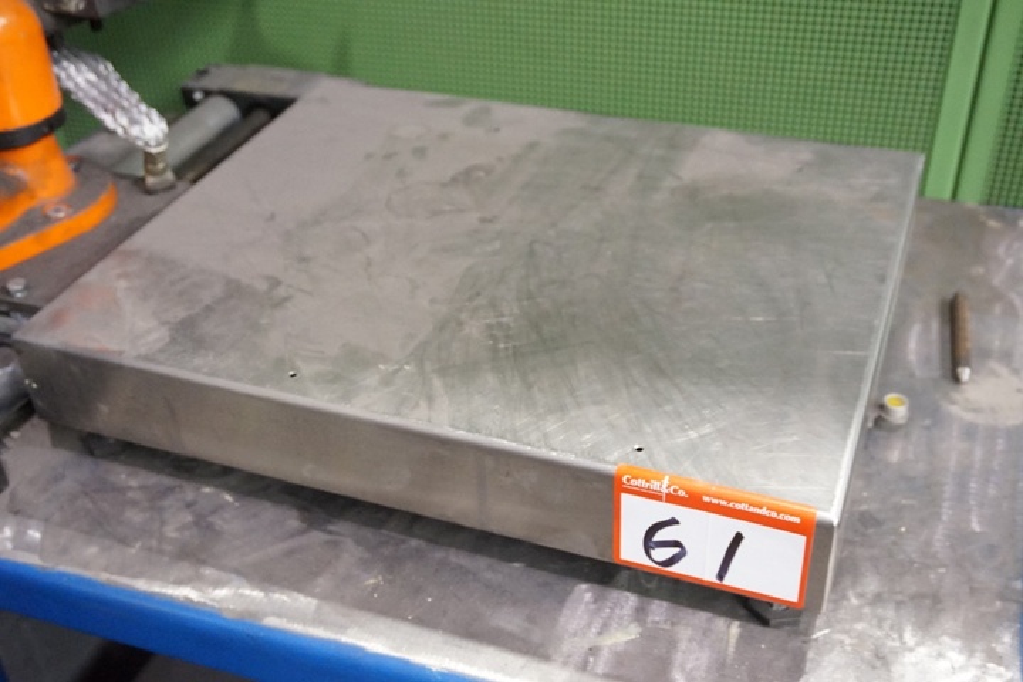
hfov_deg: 49.6
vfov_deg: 34.2
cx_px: 512
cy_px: 341
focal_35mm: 39
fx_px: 1108
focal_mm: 26
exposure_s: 1/20
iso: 3200
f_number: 4.5
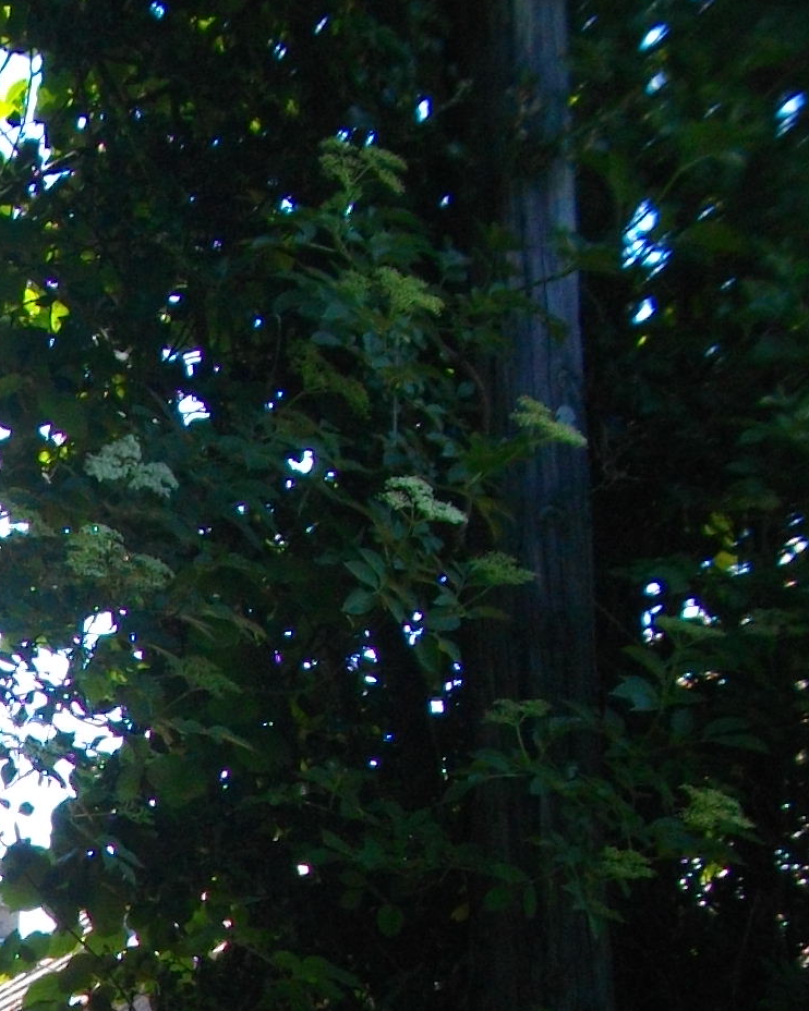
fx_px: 3563
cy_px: 1415
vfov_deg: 15.2
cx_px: -675
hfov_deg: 11.9
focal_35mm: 119
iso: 100
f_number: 2.9
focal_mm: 5.7
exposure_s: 1/250
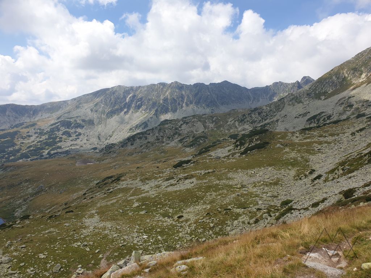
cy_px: 139
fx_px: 279
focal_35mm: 26
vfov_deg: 53.1
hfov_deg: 67.3
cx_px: 186
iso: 50
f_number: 2.4
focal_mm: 4.3
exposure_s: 1/1387
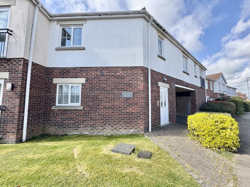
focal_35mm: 14
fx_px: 101
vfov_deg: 85.7
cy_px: 94
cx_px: 125
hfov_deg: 102.1
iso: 40
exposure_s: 1/508
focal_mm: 2.22
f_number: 2.2
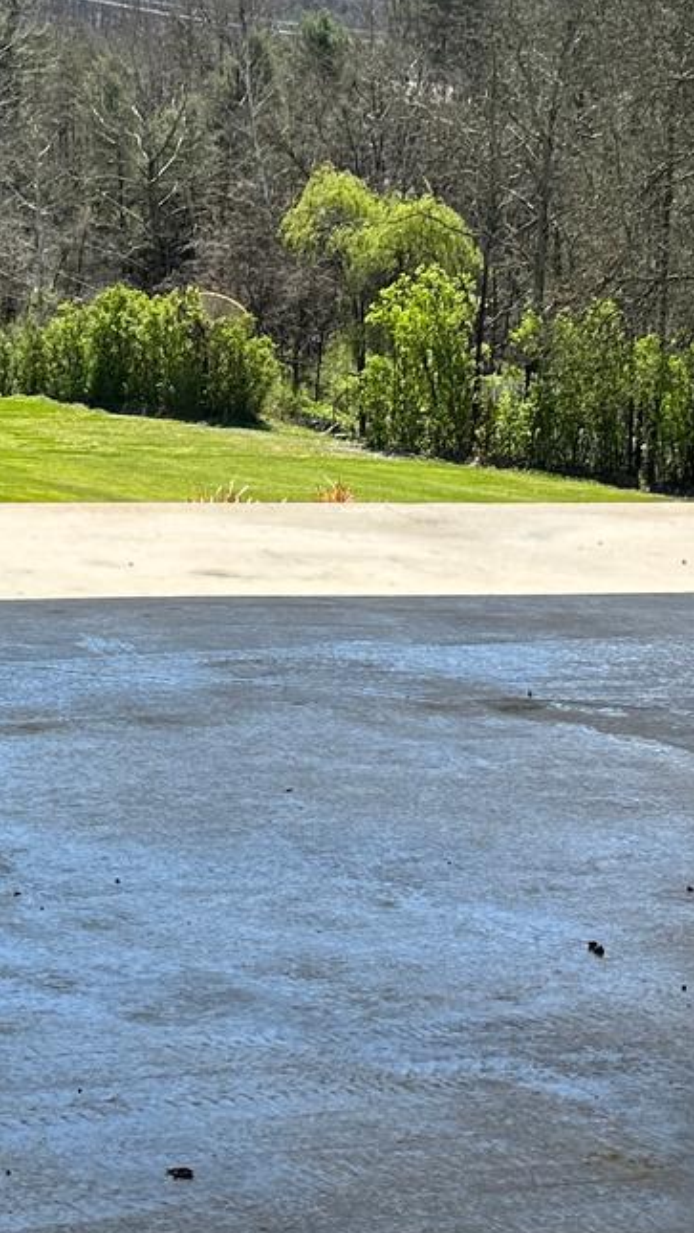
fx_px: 2714
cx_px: 210
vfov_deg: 25.5
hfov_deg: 14.5
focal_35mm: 83
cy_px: 451
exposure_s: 1/2410
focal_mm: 6.86
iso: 80
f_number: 1.78
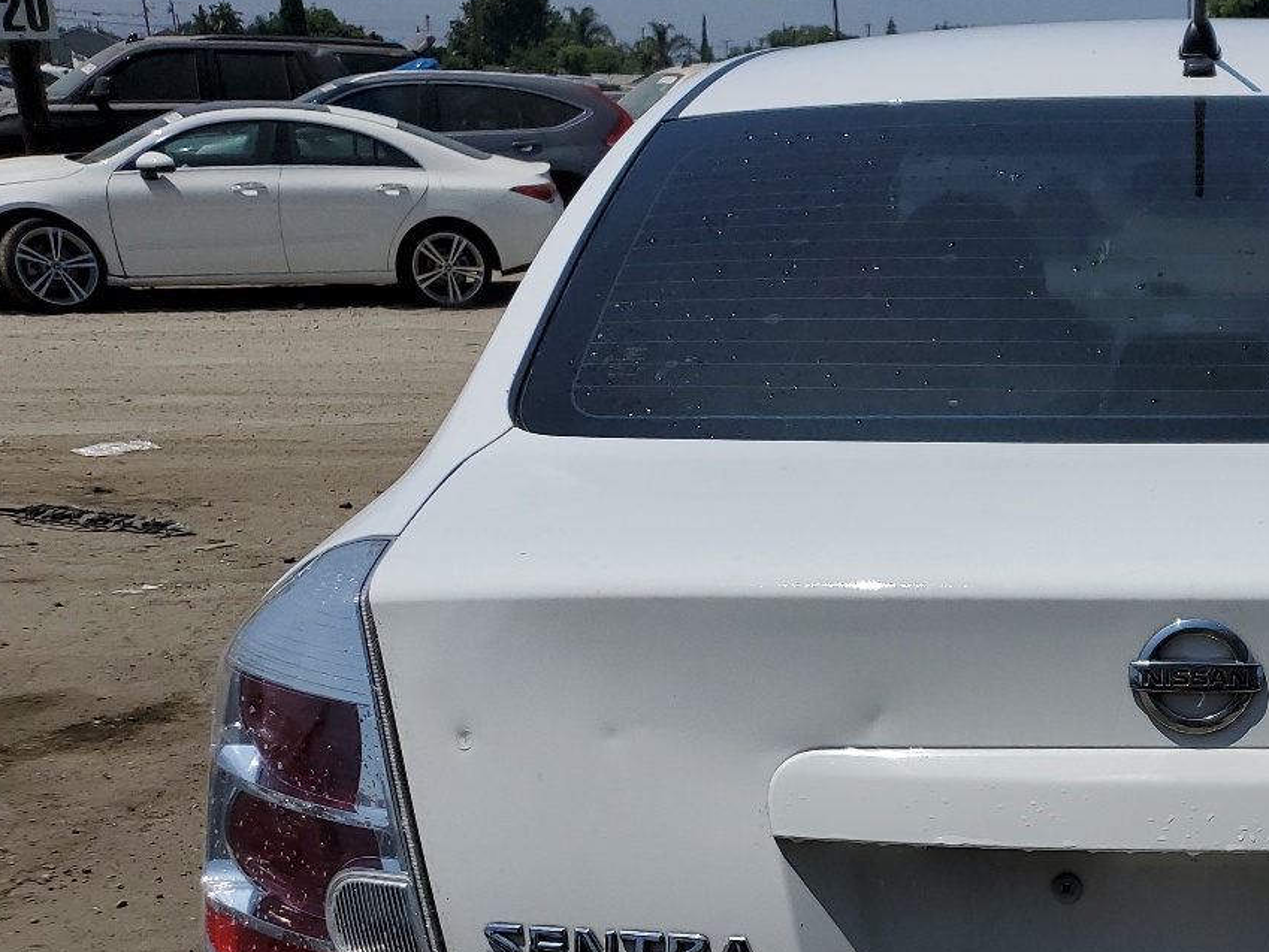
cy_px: 838
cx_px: 1181
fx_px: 1797
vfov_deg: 28.6
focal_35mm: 49
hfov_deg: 36.1
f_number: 1.5
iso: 50
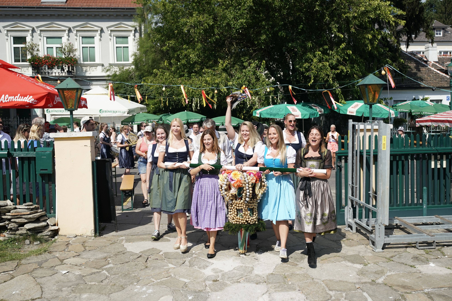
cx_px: 226
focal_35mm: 34
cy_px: 150
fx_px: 427
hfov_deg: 55.8
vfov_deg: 38.9
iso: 200
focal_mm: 34
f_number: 6.3
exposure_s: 1/800
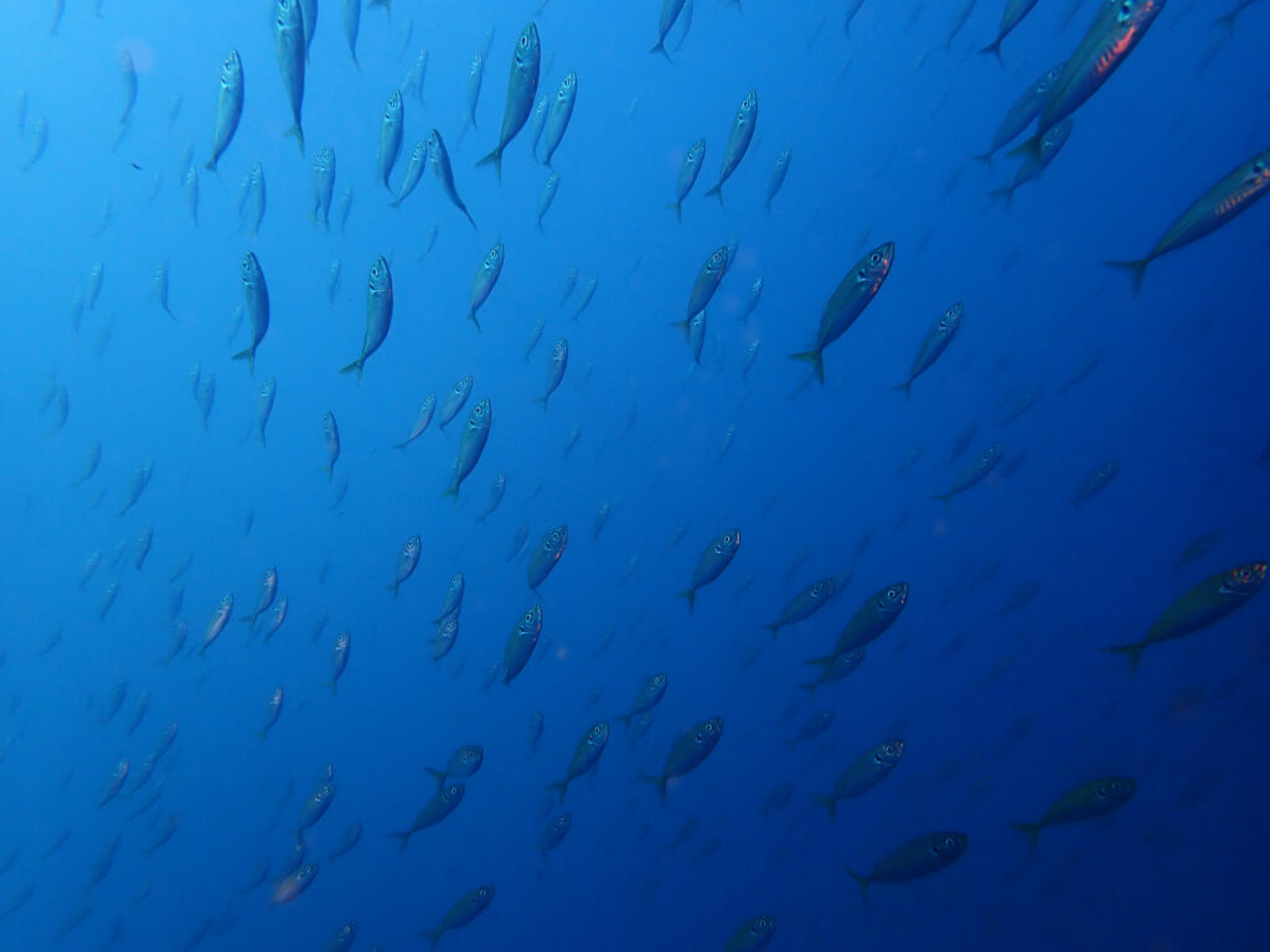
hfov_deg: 69.4
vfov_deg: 54.9
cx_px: 635
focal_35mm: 25
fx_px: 917
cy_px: 476
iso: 100
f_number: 2.8
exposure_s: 1/200
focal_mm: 4.5
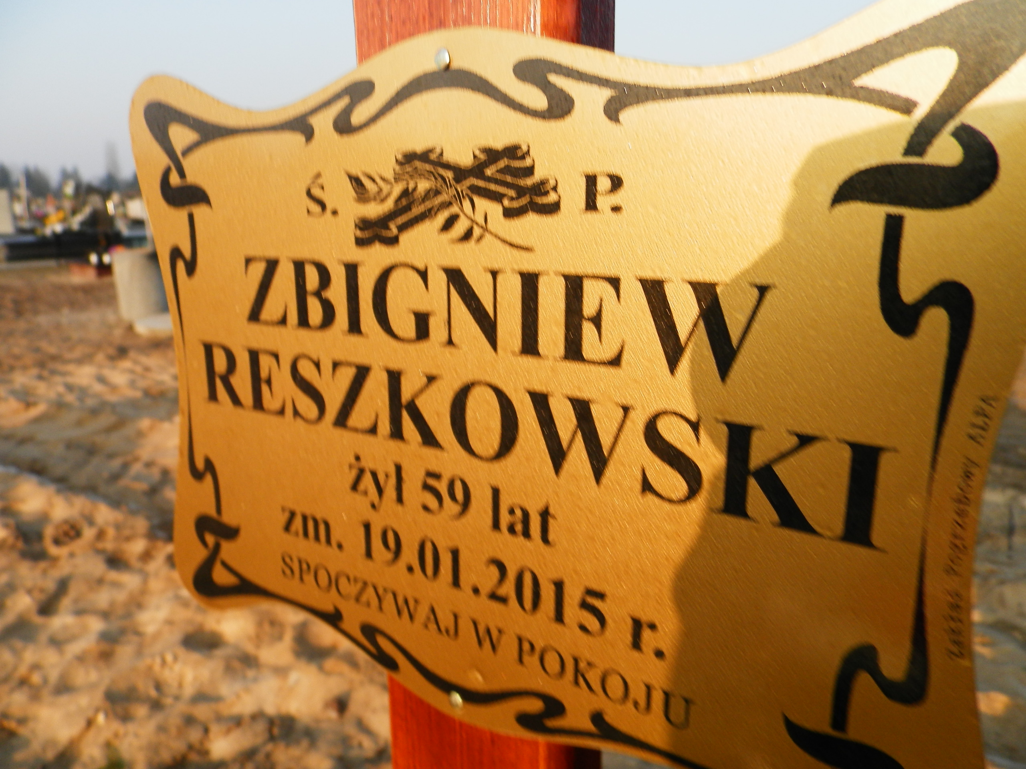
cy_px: 384
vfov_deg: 54.9
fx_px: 741
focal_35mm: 25
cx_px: 513
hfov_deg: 69.4
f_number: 8.7
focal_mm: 4.5
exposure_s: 1/60
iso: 80
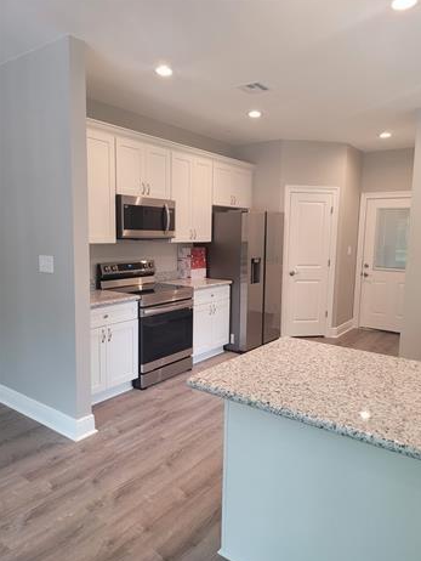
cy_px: 284
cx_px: 216
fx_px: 437
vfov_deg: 65.3
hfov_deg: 51.4
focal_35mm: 27
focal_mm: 5
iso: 250
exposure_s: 1/120
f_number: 1.8
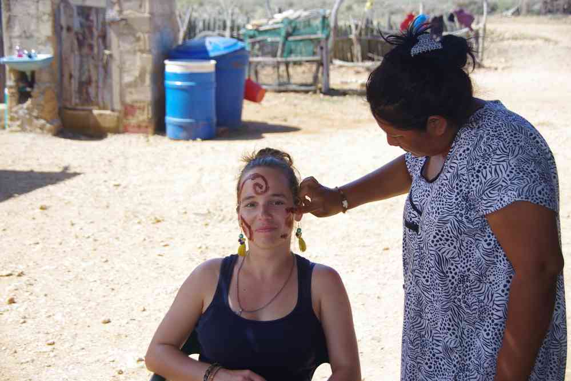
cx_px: 286
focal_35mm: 64
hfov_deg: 31.4
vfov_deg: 21.2
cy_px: 190
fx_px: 1015
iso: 100
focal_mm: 42.5
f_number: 4.5
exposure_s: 1/100
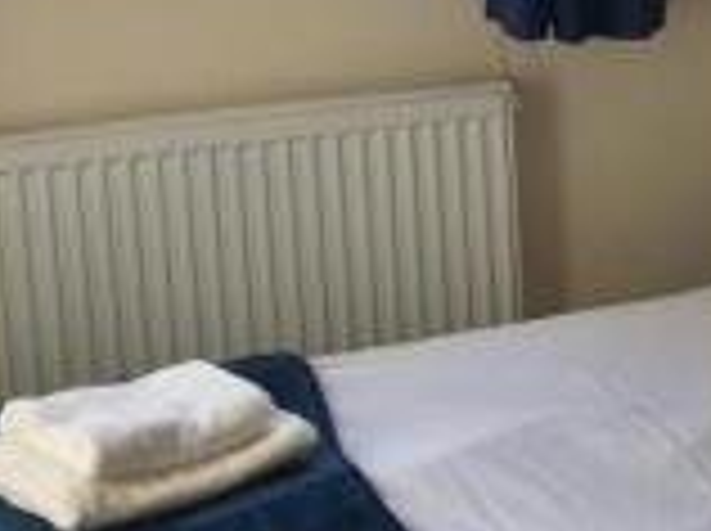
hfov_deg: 17.0
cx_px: 1006
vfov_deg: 13.7
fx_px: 2194
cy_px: 79
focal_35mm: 107
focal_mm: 4.15
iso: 25
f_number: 2.2
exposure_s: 1/100
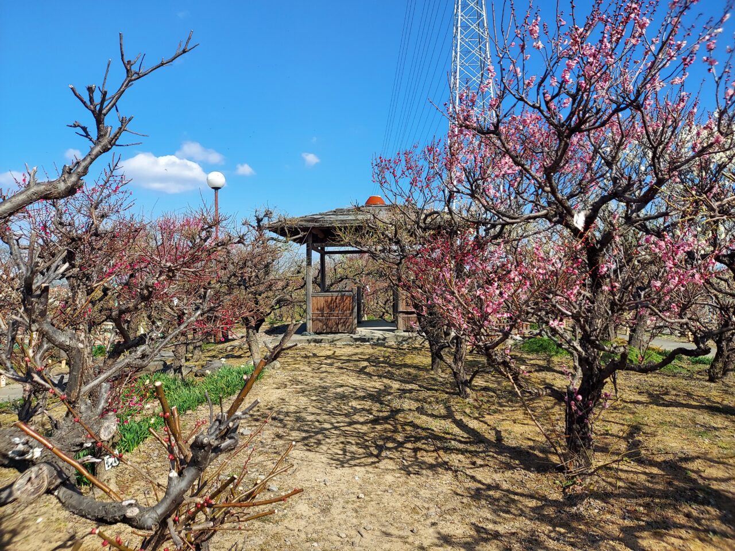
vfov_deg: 54.9
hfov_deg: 69.4
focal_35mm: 25
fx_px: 531
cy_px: 276
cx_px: 368
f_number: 2
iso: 50
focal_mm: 4.6
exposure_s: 1/1099
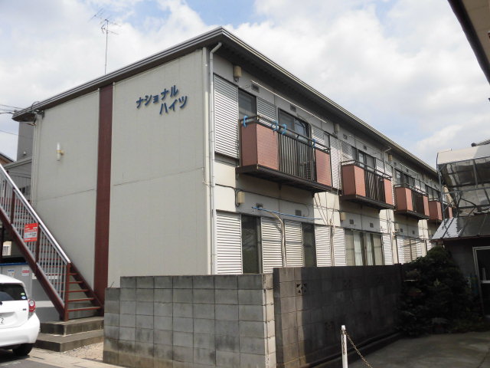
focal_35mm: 32
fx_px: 453
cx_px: 245
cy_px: 184
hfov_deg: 56.8
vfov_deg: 44.2
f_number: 8.8
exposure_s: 1/200
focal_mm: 5.81
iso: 100
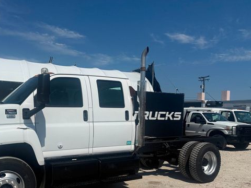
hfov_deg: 55.7
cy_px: 124
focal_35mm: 32
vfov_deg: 43.6
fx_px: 232
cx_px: 85
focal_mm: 6.76
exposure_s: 1/14286
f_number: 1.78
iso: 80
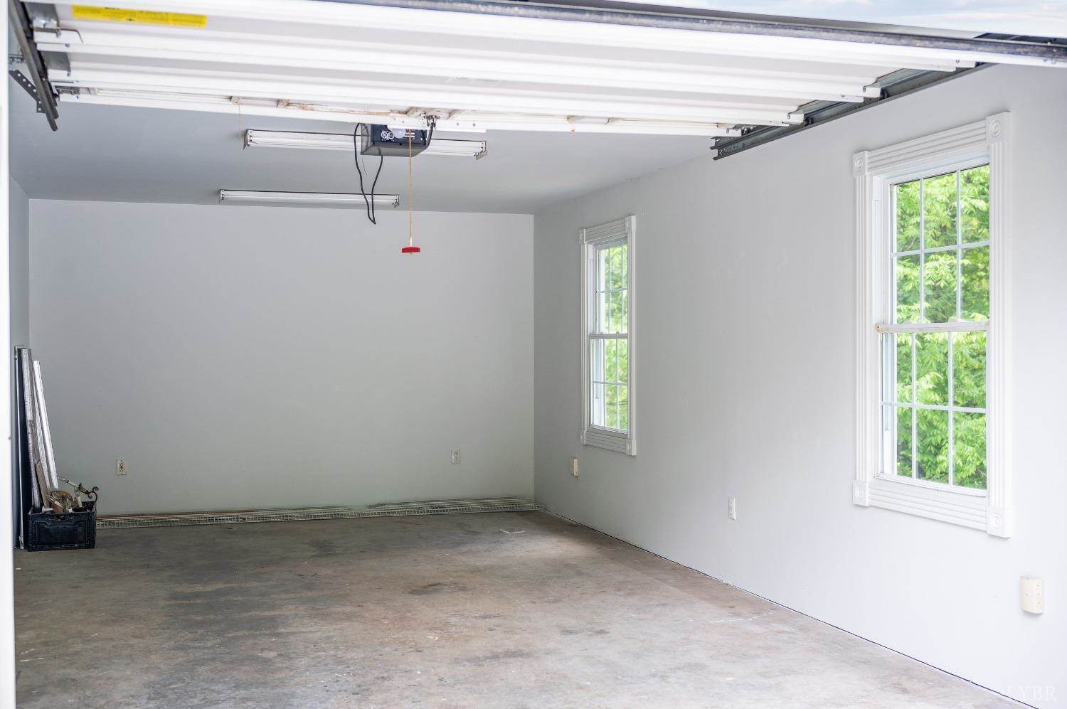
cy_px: 354
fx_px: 1184
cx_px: 534
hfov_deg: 48.5
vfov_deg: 33.3
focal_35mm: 40
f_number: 4
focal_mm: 40
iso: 250
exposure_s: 1/80
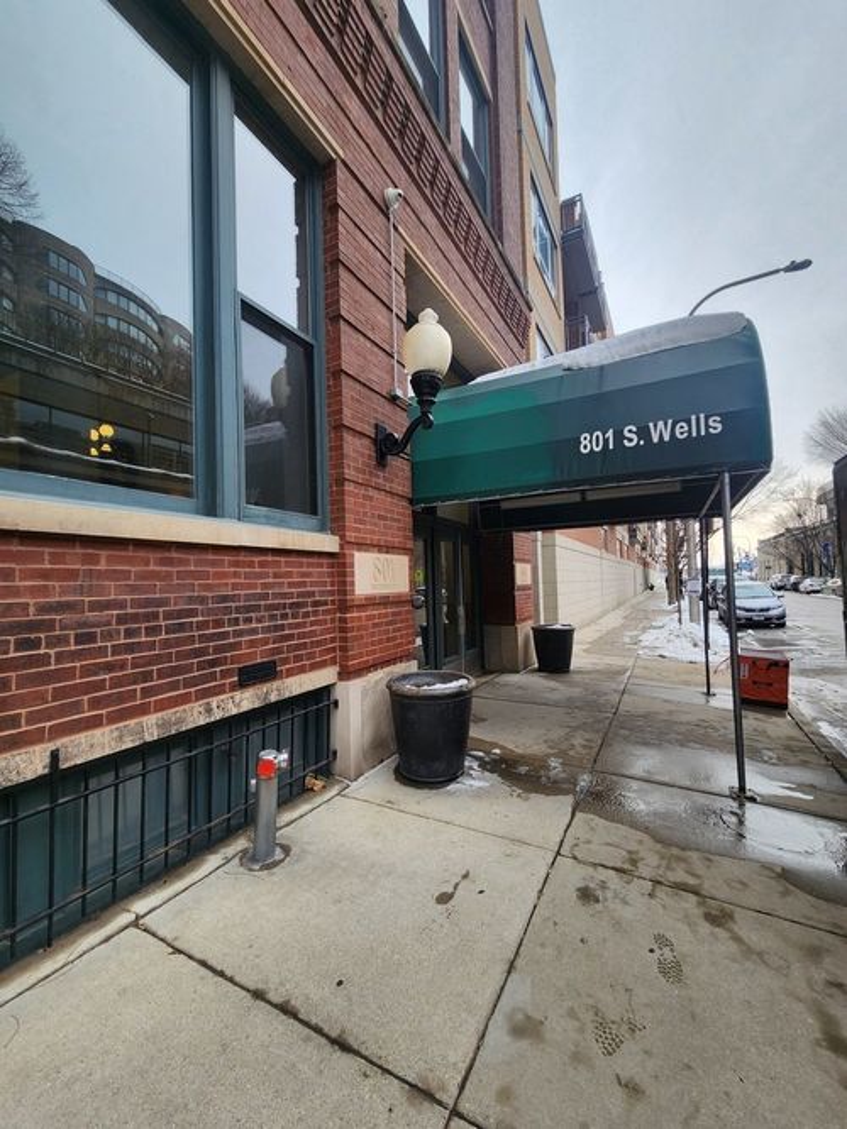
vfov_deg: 106.2
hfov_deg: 89.9
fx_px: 424
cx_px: 424
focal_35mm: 13
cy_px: 564
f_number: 2.2
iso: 50
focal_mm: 2.2
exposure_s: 1/334
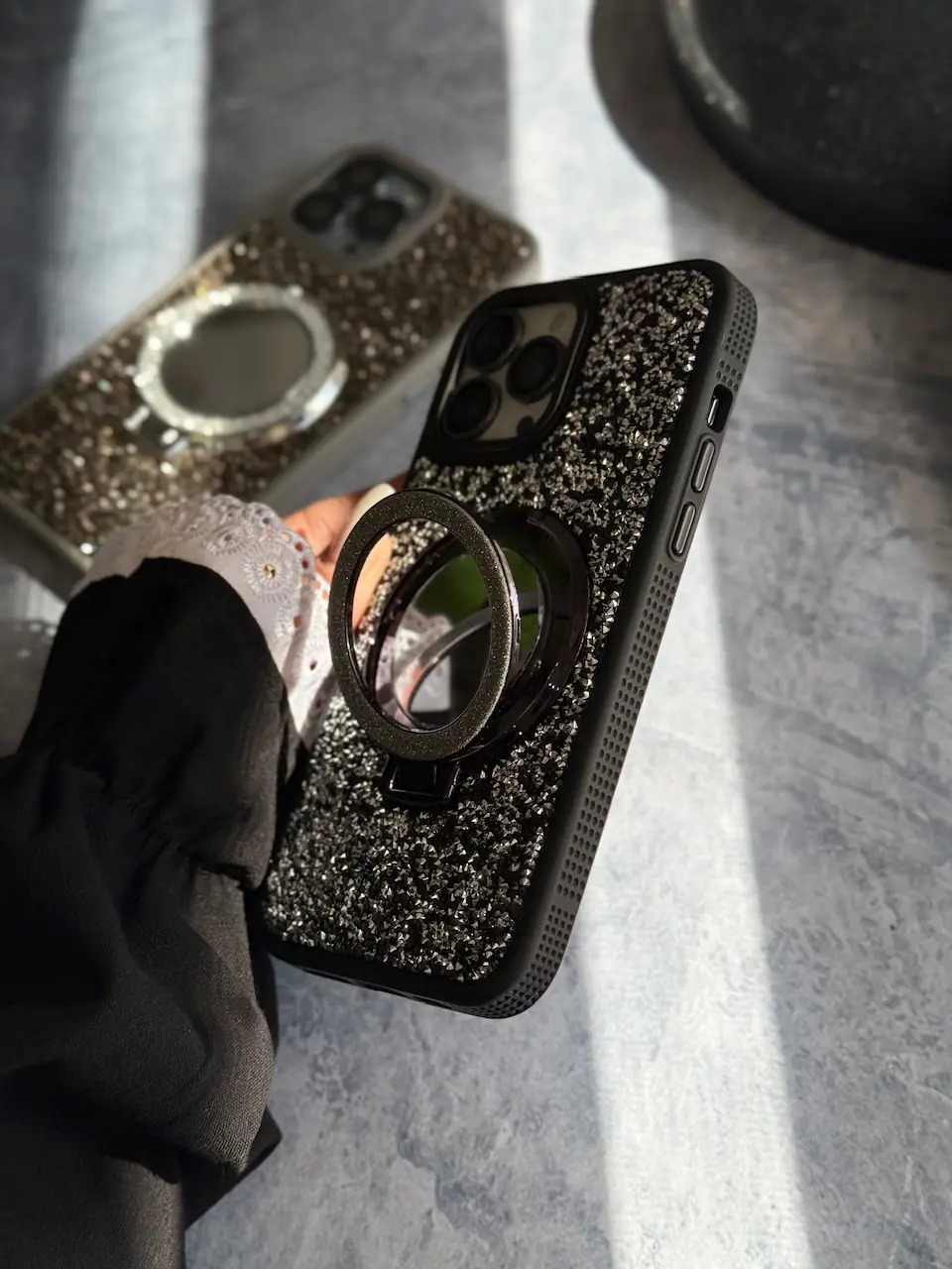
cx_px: 476
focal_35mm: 48
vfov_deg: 39.7
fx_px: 1760
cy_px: 634
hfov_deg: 30.3
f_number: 1.78
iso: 64
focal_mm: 6.76
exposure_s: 1/1149
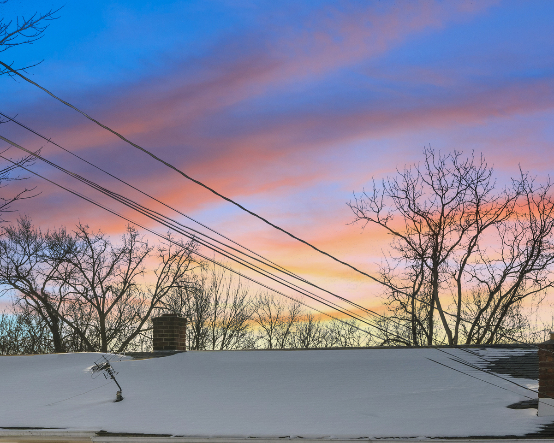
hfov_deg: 22.7
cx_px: 280
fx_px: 1377
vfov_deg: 17.8
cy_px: 455
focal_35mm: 84
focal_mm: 35
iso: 400
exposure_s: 1/640
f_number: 8
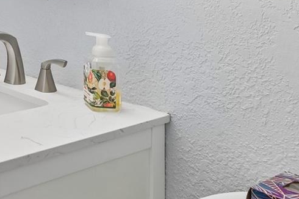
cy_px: -45
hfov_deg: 30.1
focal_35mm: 49
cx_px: -108
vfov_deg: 24.7
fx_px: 407
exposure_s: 1/30
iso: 100
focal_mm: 10
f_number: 7.1
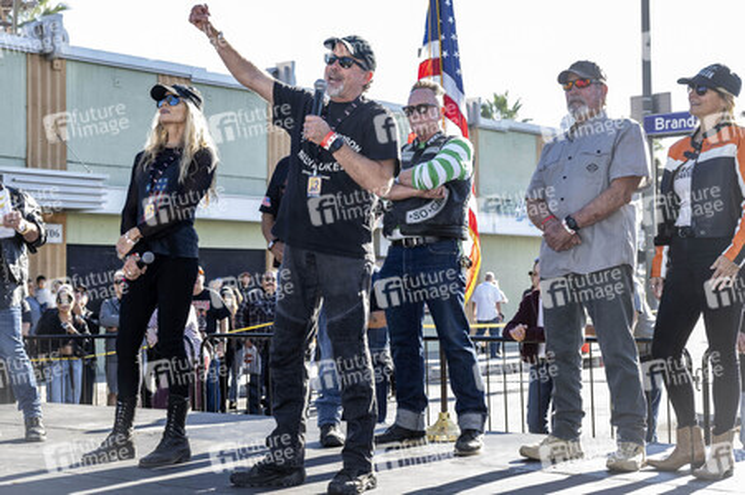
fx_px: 910
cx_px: 372
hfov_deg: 44.5
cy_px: 248
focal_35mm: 44
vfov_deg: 30.5
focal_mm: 44
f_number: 5.6
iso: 400
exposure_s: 1/200
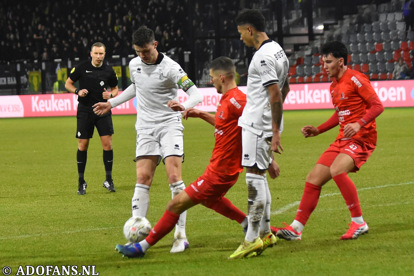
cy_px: 138
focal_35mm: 112
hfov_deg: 18.2
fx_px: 1294
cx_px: 207
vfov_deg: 12.2
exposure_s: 1/500
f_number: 2.8
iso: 2500
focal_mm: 75
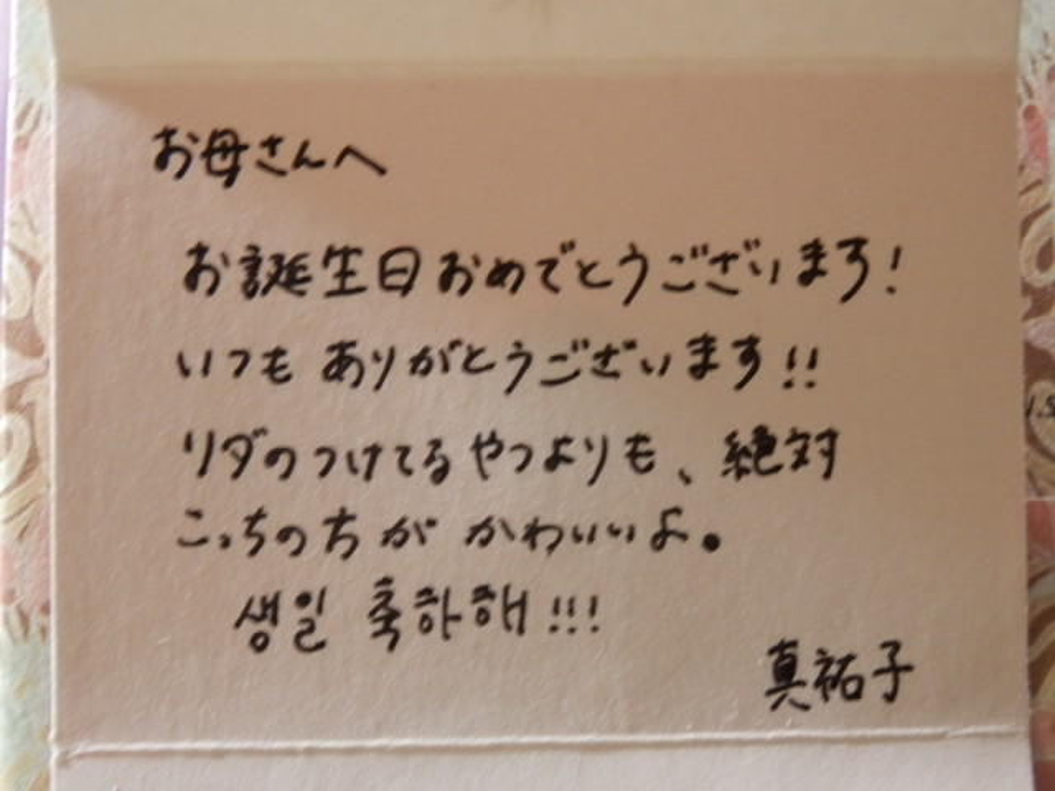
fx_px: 2438
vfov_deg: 18.4
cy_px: 396
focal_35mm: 80
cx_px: 528
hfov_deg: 24.4
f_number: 4.6
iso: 400
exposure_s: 1/13
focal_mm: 14.4
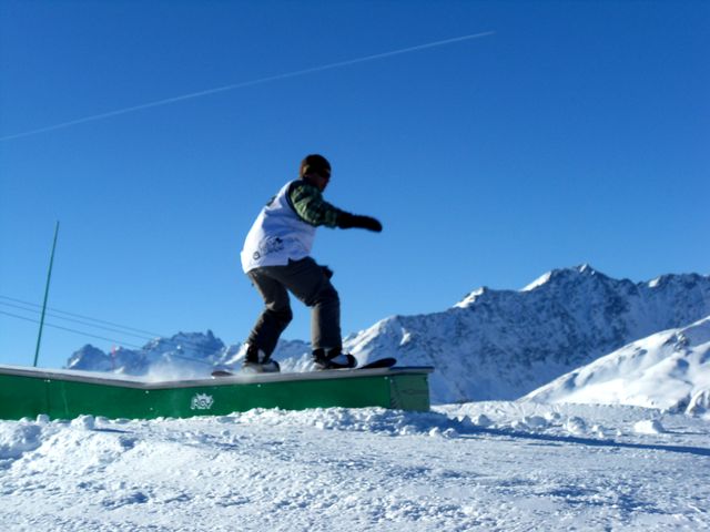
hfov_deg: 29.0
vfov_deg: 21.9
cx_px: 355
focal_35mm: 67
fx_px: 1374
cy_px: 266
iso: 80
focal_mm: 12.2
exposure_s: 1/350
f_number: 9.7
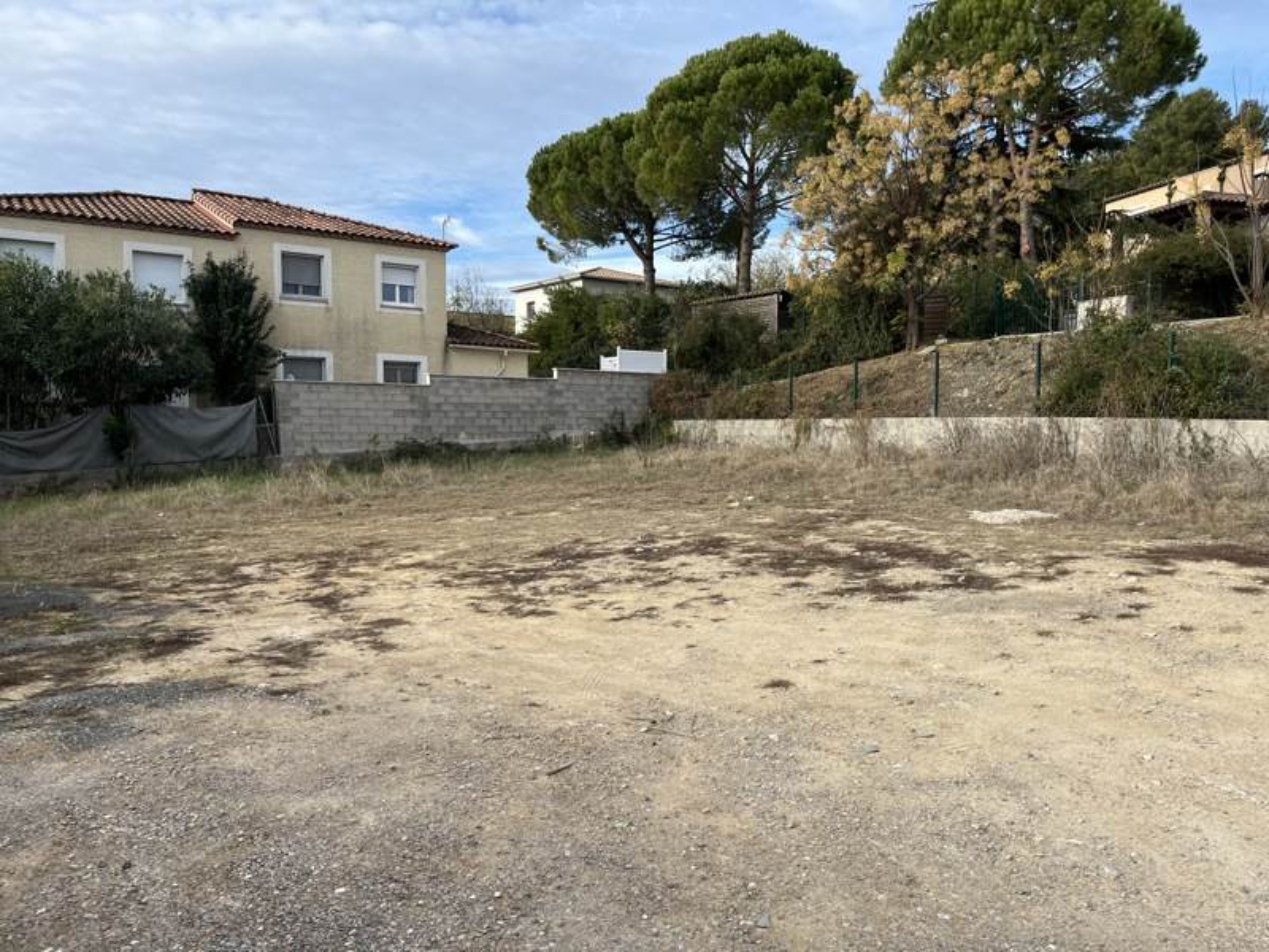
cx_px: 634
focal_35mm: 26
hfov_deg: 67.3
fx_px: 953
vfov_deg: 53.1
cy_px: 476
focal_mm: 5.1
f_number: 1.6
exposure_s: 1/1832
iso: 50
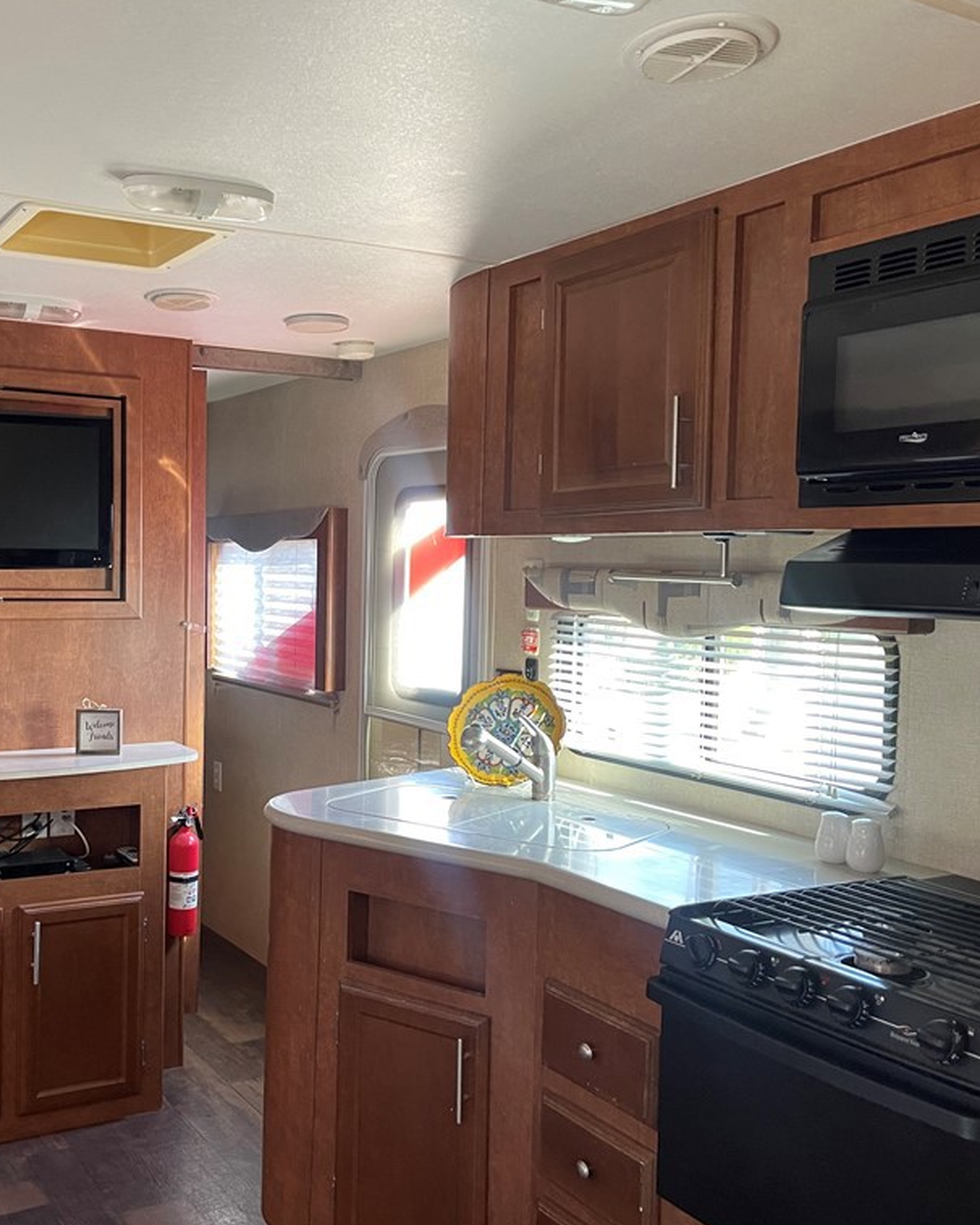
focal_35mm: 33
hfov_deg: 43.6
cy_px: 610
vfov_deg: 54.2
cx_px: 286
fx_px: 1196
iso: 250
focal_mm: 5.1
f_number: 1.6
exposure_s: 1/60
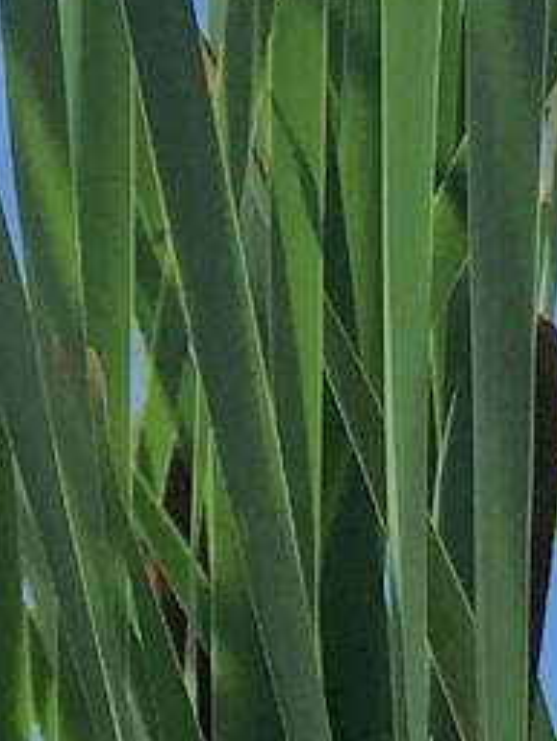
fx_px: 4309
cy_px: 1329
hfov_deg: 7.3
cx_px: 678
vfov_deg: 9.4
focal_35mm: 201
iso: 25
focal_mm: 4.15
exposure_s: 1/1083
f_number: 2.2
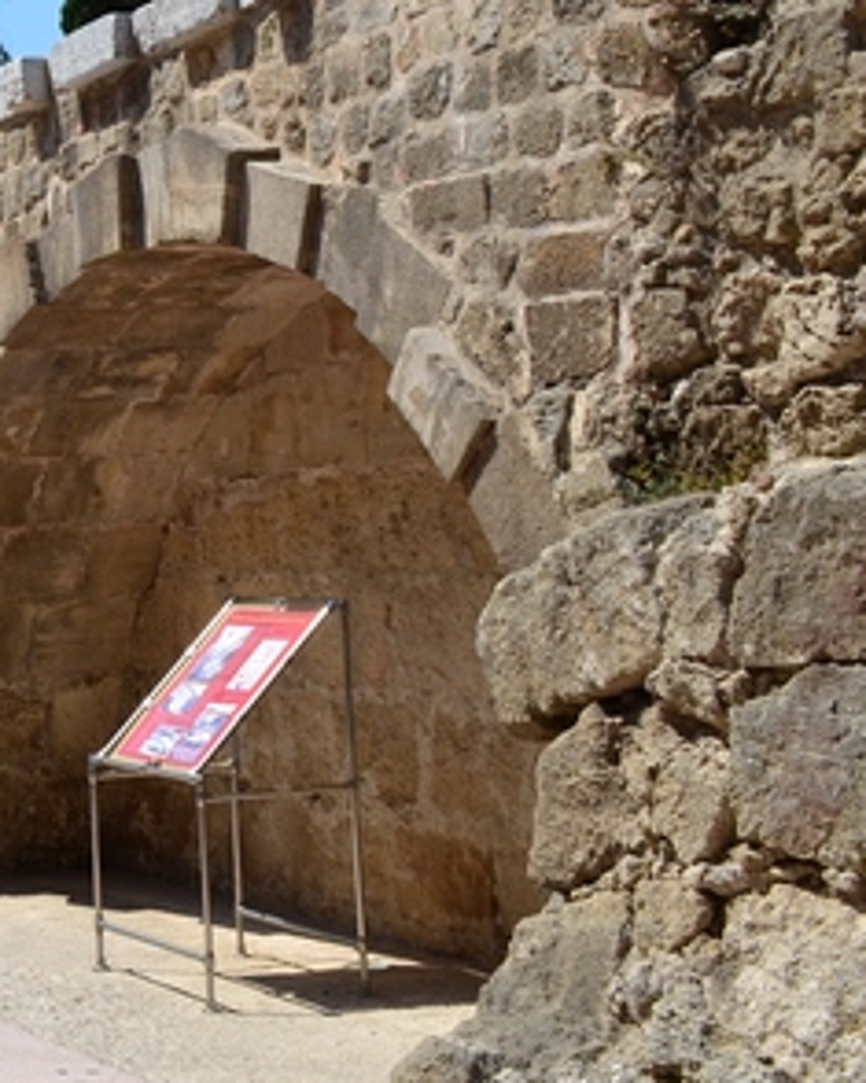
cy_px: 234
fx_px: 2212
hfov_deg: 19.3
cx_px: -442
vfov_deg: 27.0
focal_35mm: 69
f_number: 10
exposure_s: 1/320
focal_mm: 18
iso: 200
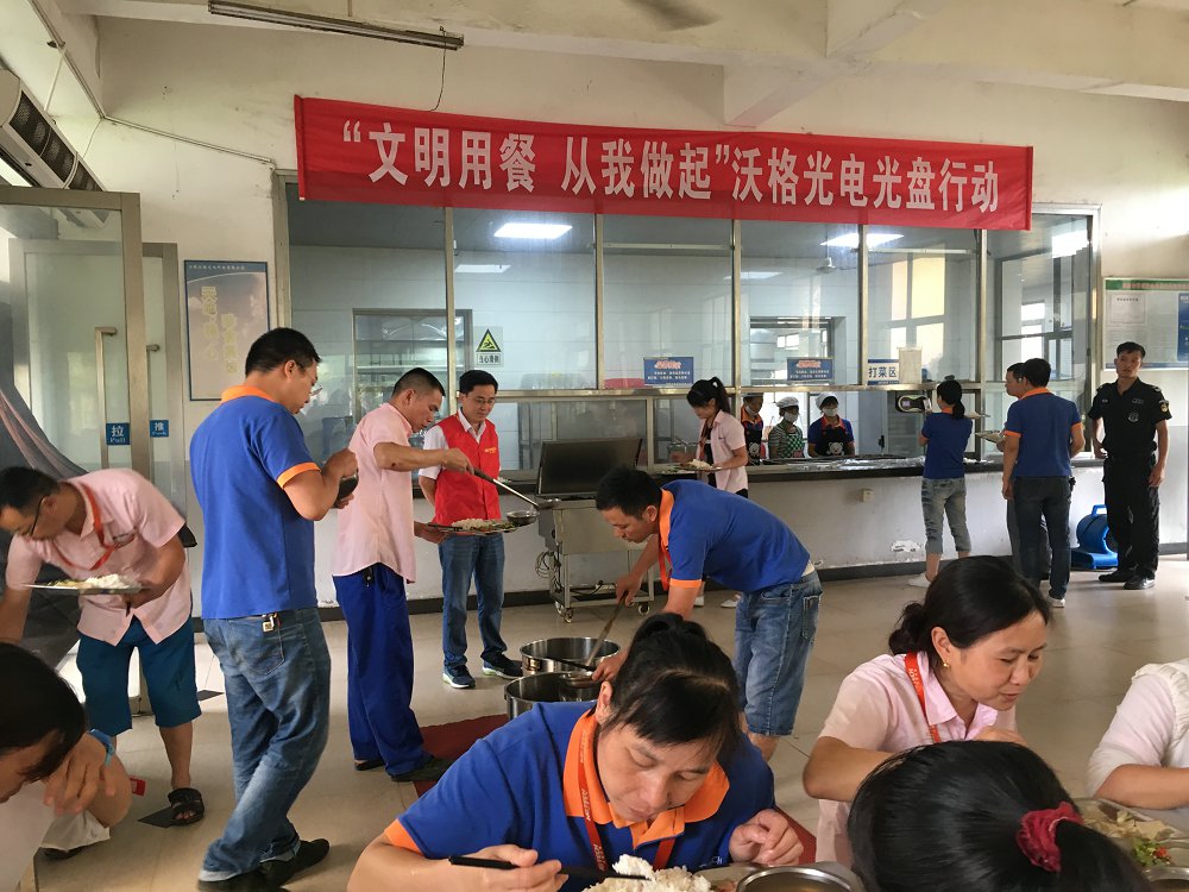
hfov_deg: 61.7
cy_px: 446
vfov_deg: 48.2
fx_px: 996
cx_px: 594
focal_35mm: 29
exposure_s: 1/33
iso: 100
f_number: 2.2
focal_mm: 4.15
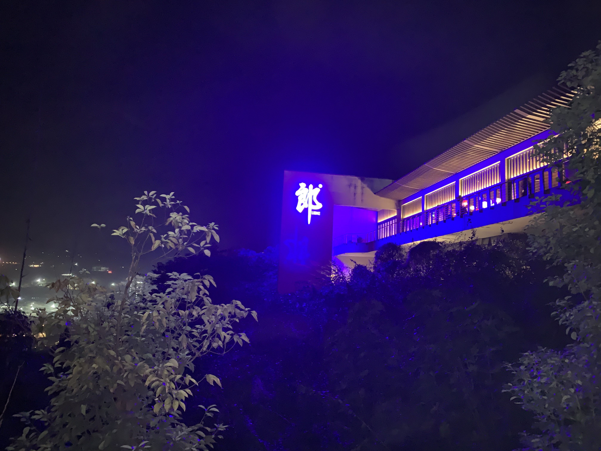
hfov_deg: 67.3
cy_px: 226
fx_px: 451
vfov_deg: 53.1
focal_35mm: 26
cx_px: 300
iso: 1600
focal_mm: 4.25
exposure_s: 1/4
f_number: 1.8
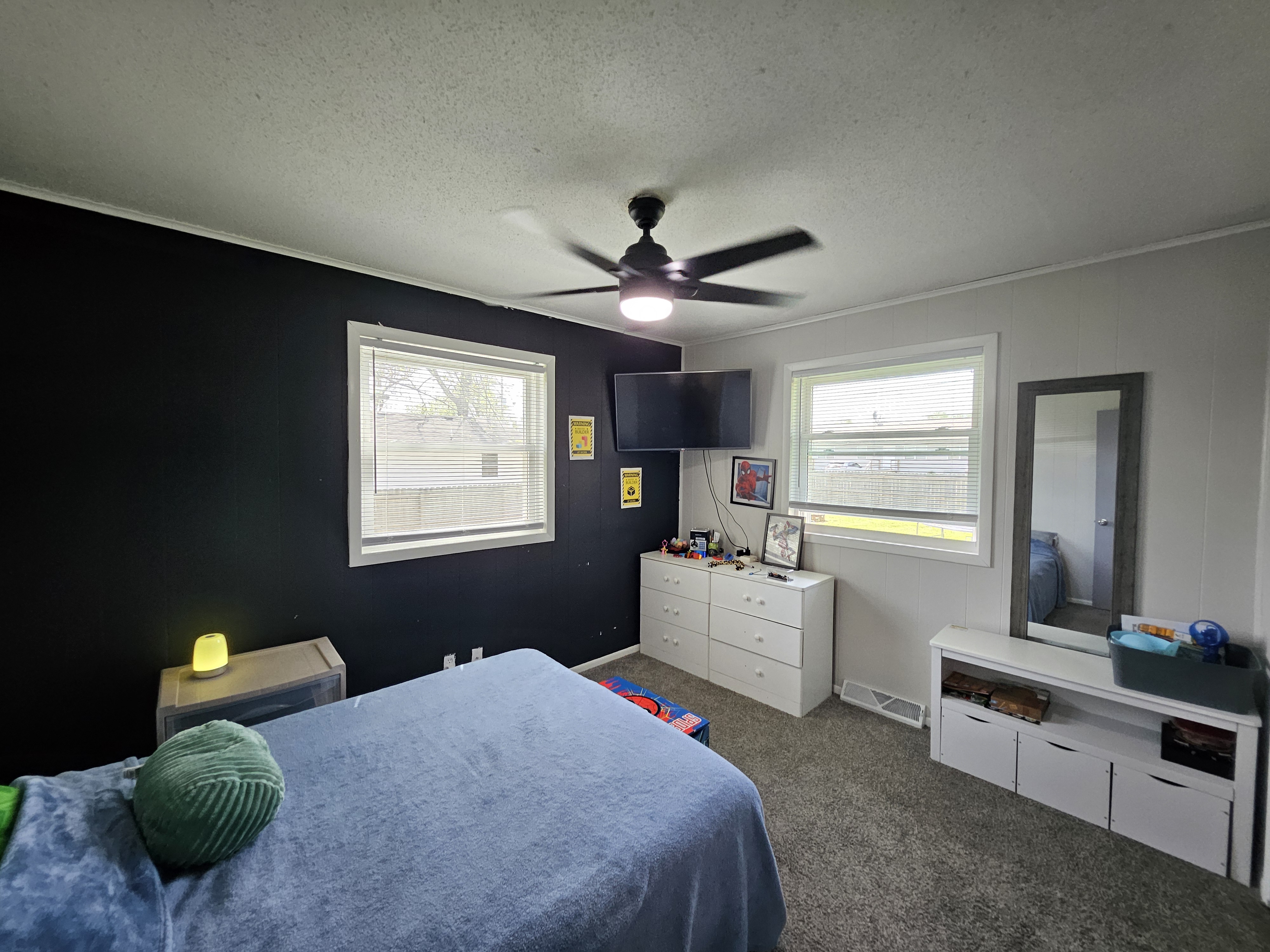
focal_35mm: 13
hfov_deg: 106.2
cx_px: 635
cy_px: 476
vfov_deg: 89.9
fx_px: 477
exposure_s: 1/60
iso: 160
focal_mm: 1.74
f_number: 2.2
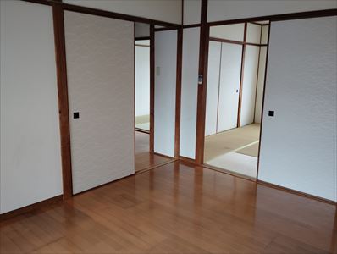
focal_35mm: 29
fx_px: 283
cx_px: 168
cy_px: 127
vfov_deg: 48.4
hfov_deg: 61.6
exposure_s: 1/50
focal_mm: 4.25
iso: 75
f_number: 1.8
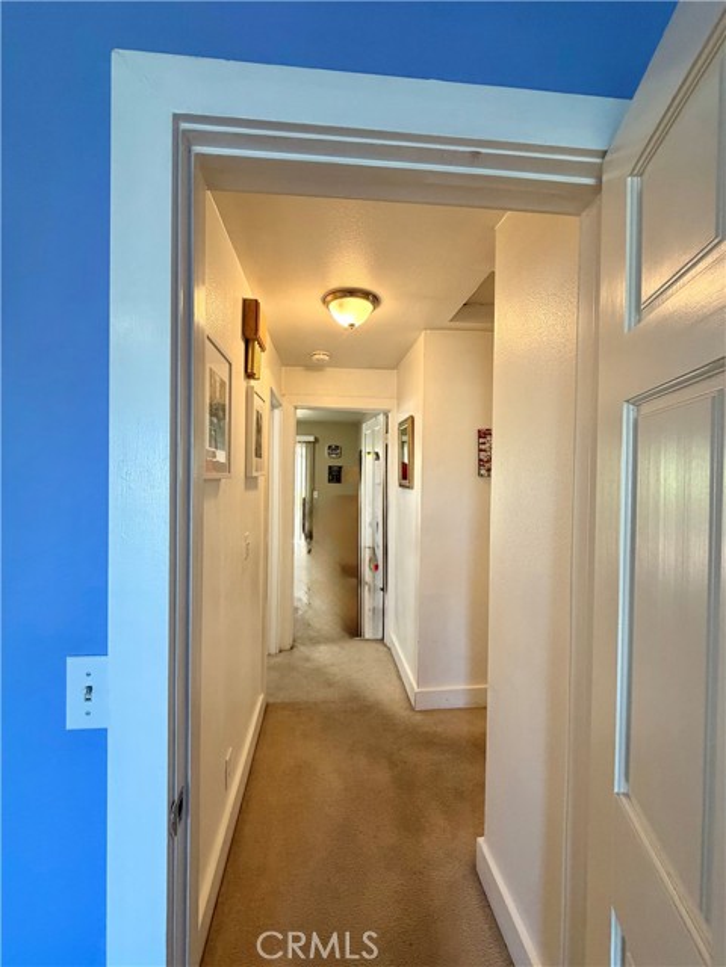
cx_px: 363
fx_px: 391
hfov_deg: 85.7
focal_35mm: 14
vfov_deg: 102.1
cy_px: 484
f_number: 2.2
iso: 250
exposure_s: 1/60
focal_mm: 2.22
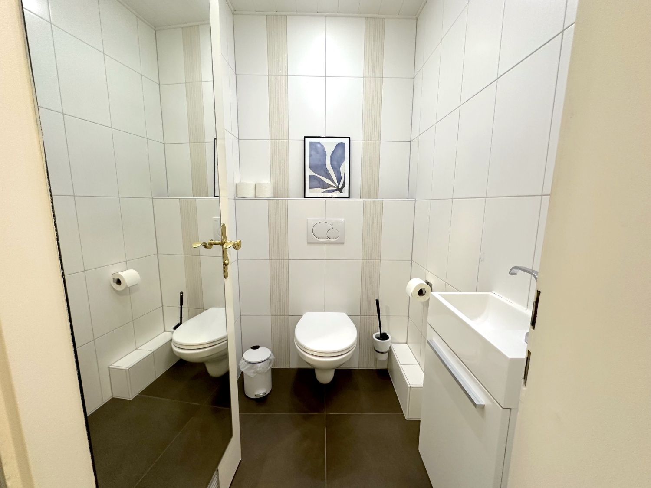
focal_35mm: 14
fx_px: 263
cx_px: 326
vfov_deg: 85.7
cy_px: 244
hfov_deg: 102.1
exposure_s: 1/50
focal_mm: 2.22
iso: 200
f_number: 2.2
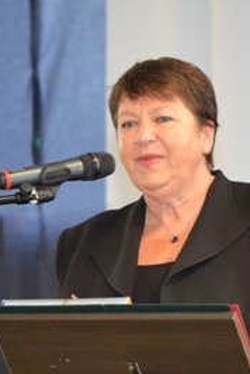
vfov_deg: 6.7
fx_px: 3179
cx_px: 183
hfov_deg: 4.5
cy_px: 269
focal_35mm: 305
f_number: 4
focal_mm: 85
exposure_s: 1/60
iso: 3200
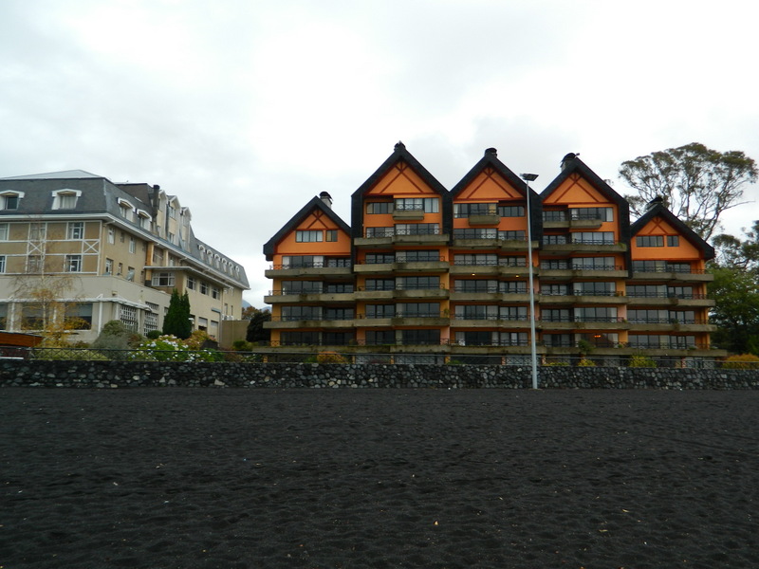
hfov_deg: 58.4
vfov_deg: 45.4
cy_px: 284
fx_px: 680
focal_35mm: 31
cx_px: 380
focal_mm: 5.6
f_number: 3.2
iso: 80
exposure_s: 1/60
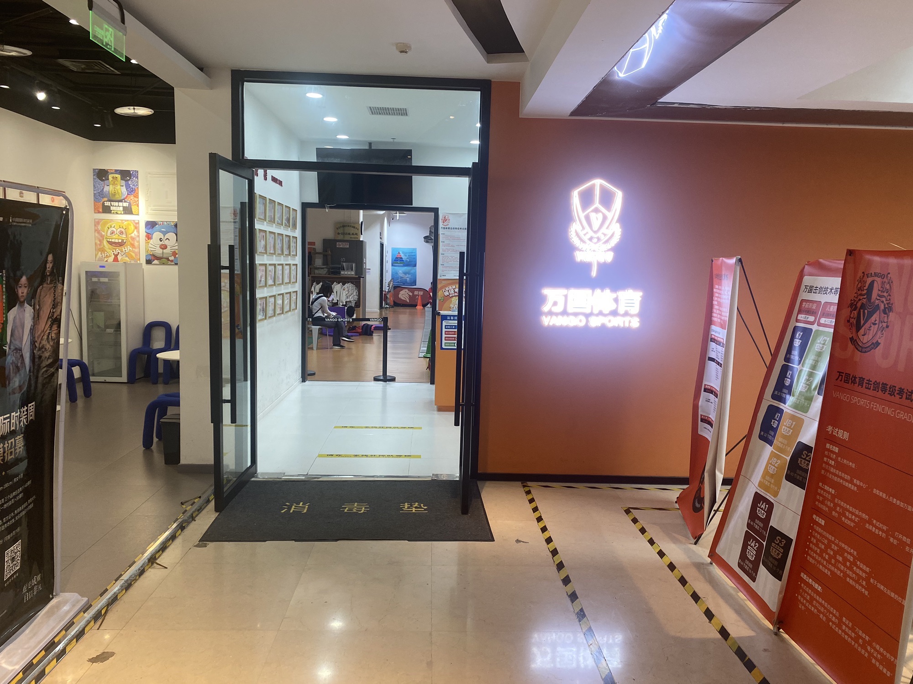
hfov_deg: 67.3
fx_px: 686
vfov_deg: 53.1
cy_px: 342
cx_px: 456
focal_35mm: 26
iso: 80
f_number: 1.8
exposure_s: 1/100
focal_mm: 4.25
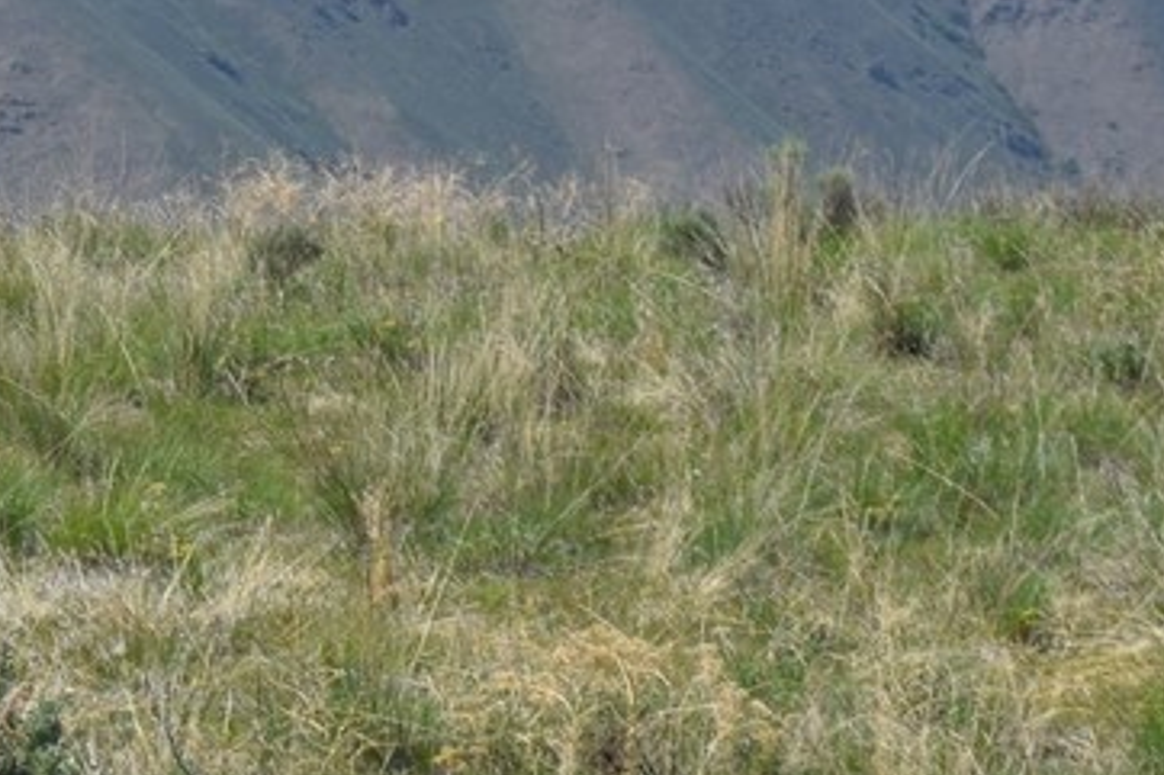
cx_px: -1429
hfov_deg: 5.5
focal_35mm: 366
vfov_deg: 3.7
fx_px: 11828
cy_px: -272
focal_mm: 52
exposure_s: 1/500
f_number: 11
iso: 200
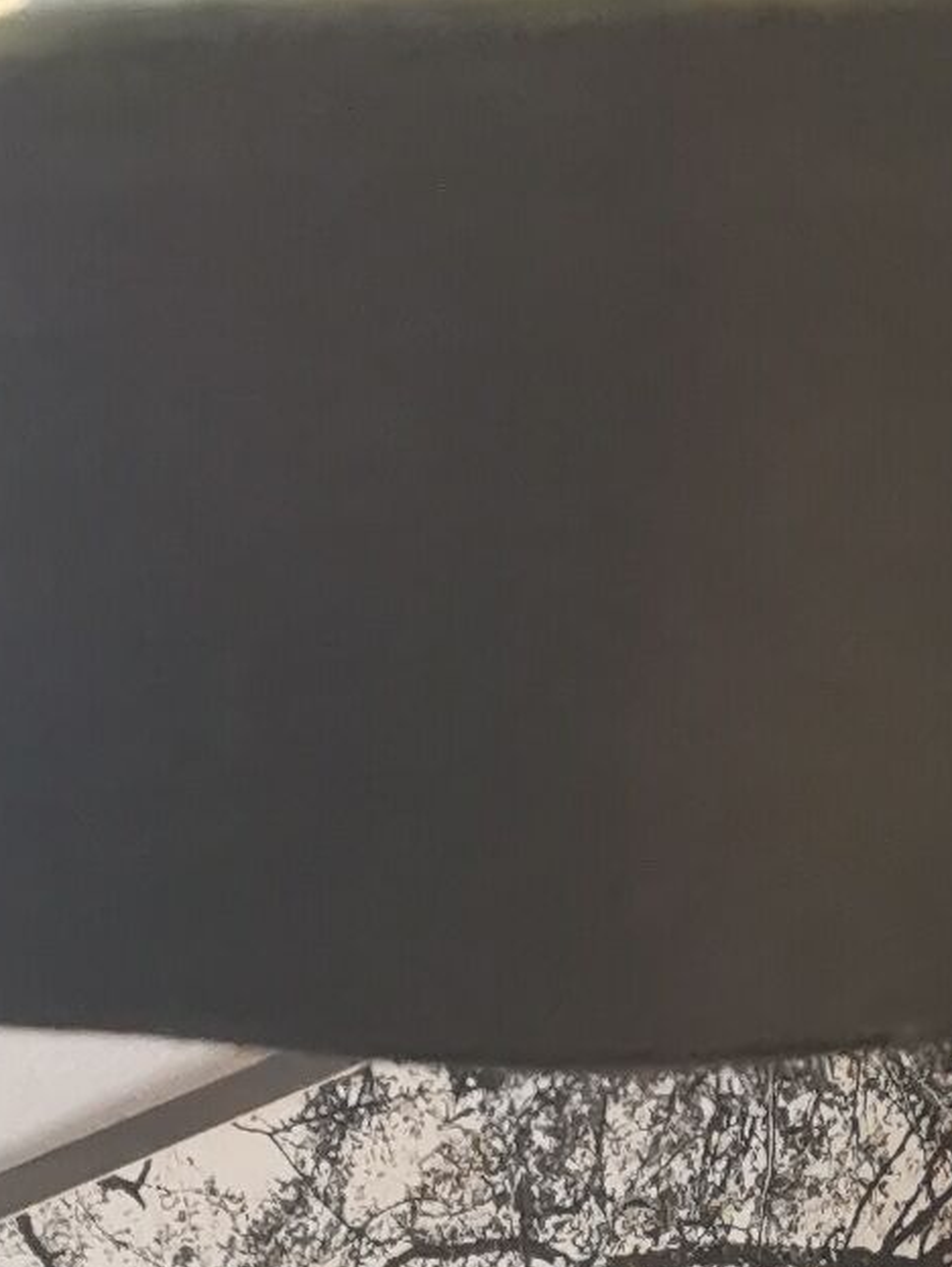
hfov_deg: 8.8
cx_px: 1943
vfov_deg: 10.6
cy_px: 3087
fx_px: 5788
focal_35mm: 158
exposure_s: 1/50
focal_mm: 5.56
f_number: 1.6
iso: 200
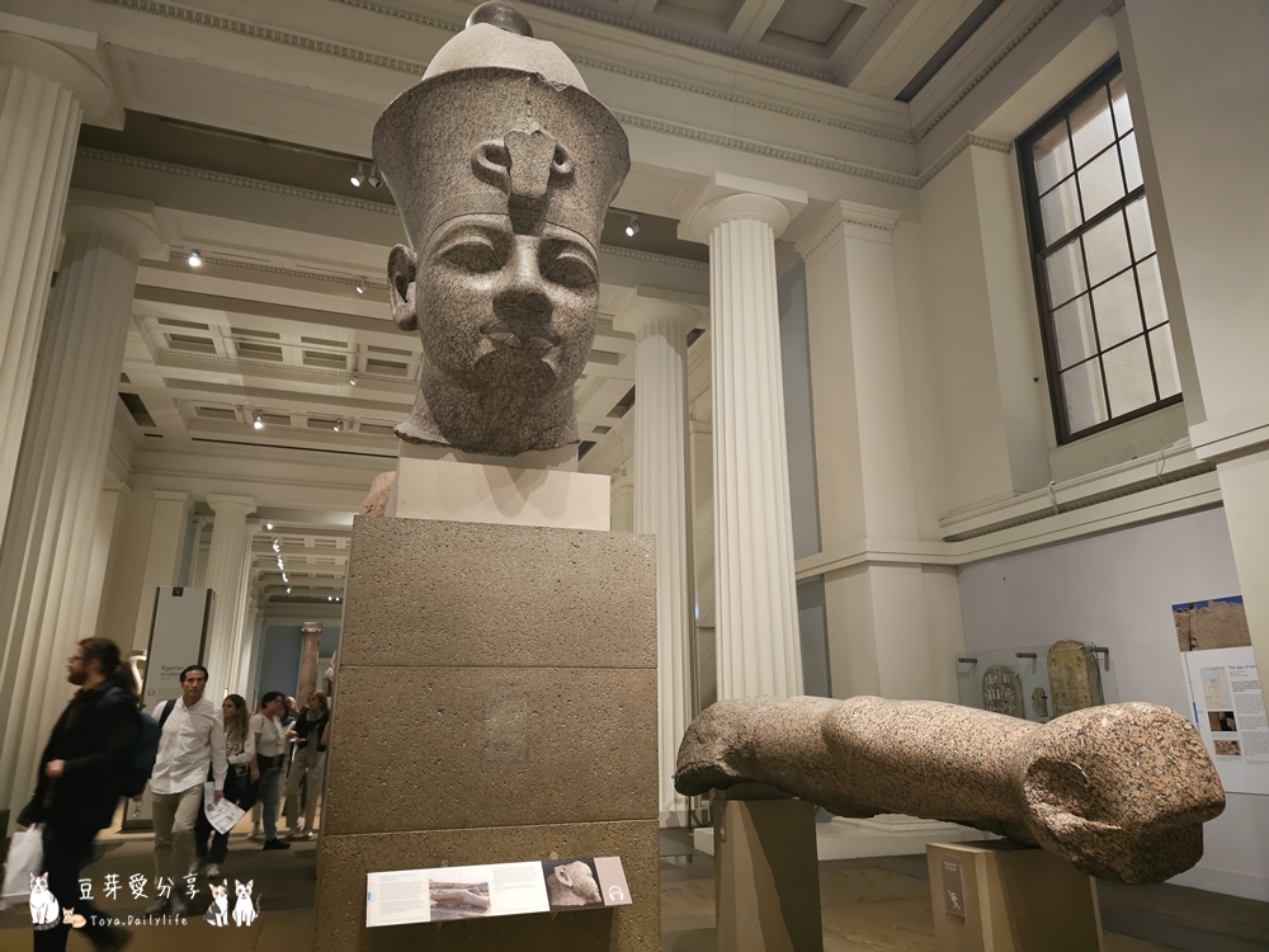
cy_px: 476
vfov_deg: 58.9
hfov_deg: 73.9
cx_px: 634
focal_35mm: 23
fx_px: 843
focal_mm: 6.3
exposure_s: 1/25
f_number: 1.7
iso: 1250
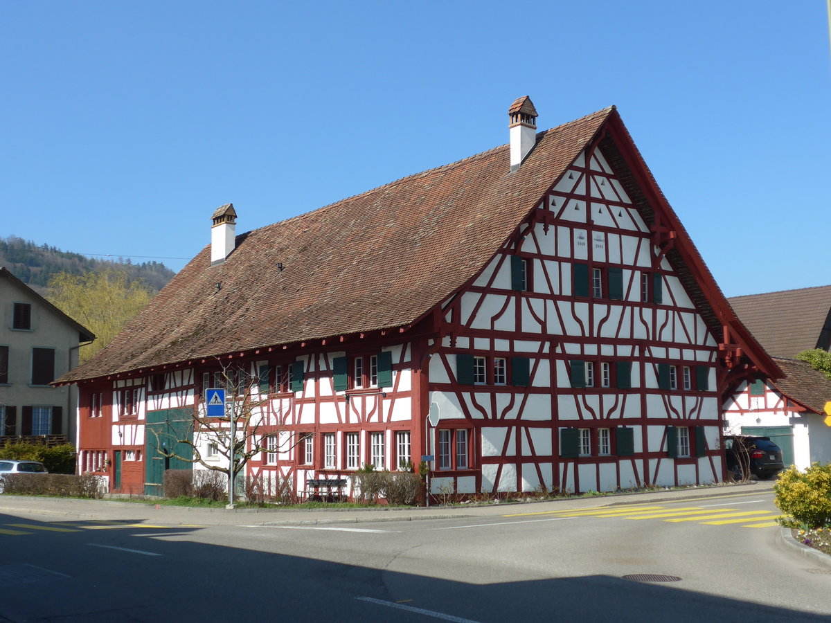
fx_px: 1056
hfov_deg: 42.9
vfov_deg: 32.9
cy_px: 312
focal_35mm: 44
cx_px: 416
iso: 80
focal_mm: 9
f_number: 2.8
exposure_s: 1/1300
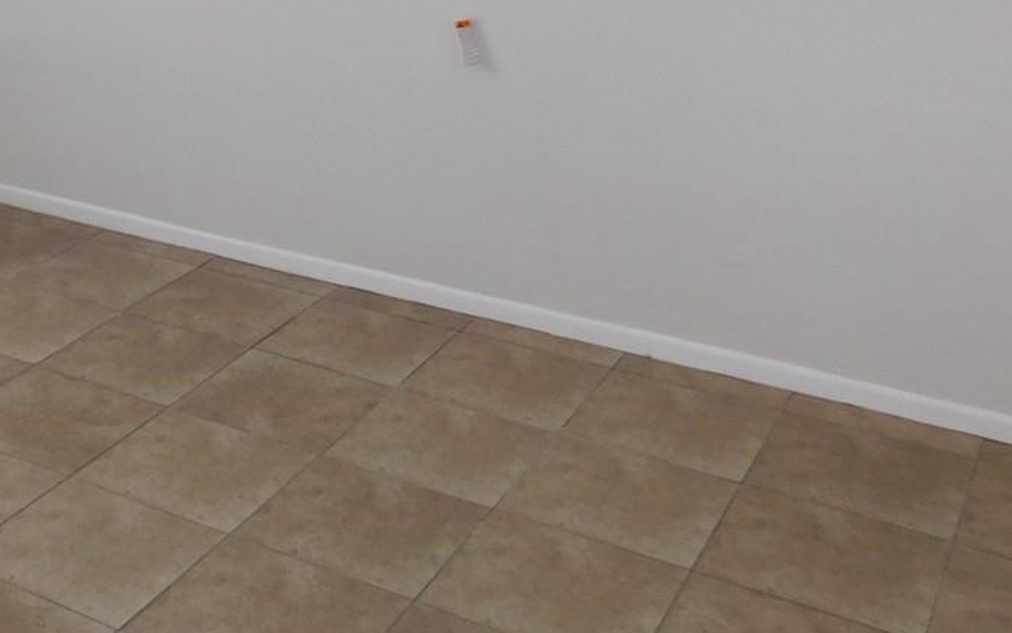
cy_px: -22
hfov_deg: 33.1
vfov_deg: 21.8
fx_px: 1573
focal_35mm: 57
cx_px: 28
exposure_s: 1/30
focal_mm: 4
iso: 125
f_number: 3
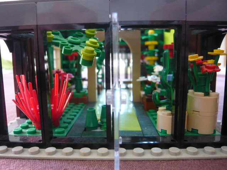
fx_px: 184
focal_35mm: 28
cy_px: 85
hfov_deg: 63.4
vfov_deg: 49.7
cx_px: 114
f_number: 2.8
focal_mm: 4.6
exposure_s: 1/40
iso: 400
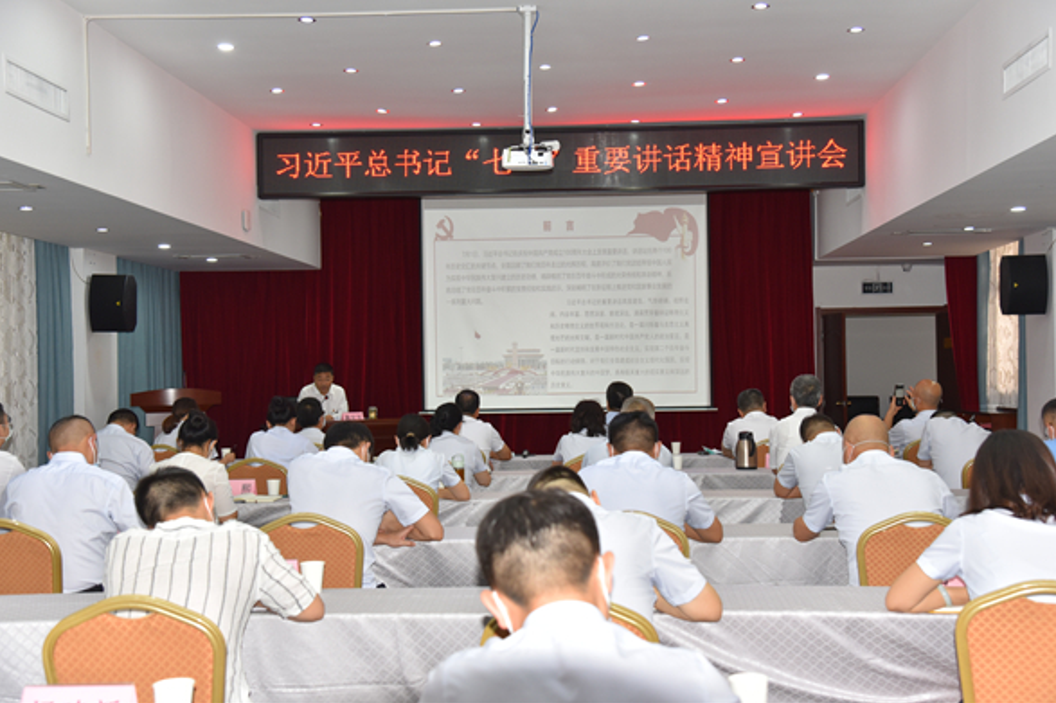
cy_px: 345
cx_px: 531
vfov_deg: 28.6
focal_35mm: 47
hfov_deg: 41.9
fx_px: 1378
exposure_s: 1/100
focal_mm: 46
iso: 800
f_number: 5
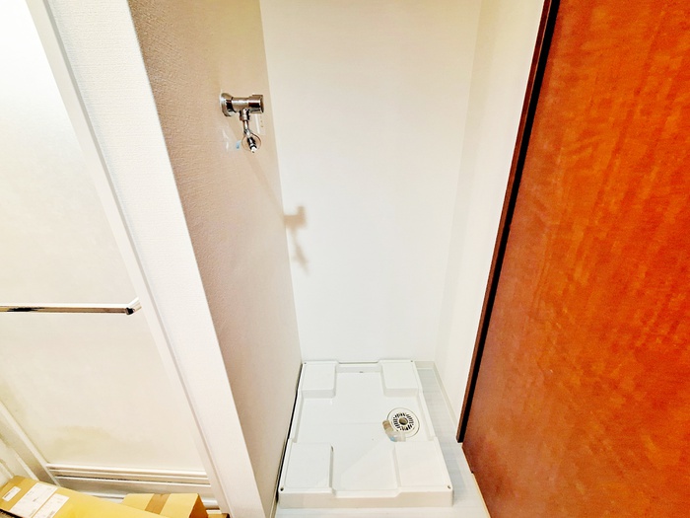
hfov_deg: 106.2
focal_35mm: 13
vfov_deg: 89.9
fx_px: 259
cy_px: 259
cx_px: 345
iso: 250
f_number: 2.2
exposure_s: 1/25
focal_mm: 1.74
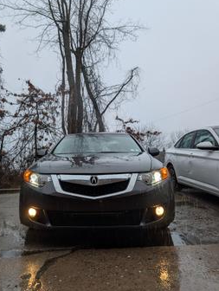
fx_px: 227
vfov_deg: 65.2
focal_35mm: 27
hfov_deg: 51.3
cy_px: 138
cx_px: 97
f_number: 1.68
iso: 20
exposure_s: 1/225
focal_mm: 6.9
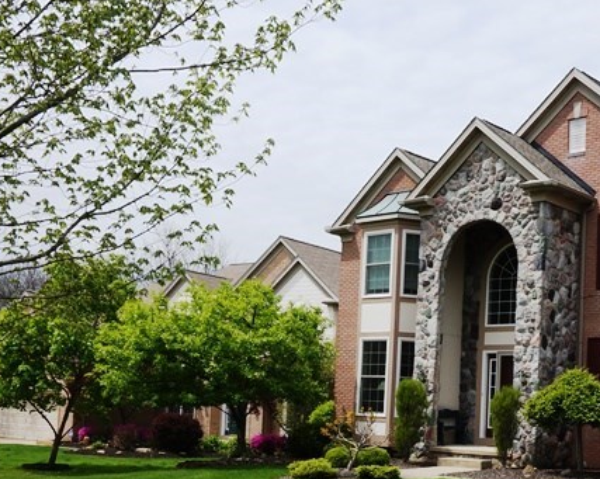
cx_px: 451
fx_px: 958
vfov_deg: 27.7
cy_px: 362
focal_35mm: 54
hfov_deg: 34.0
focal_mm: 16
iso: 200
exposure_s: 1/200
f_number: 16
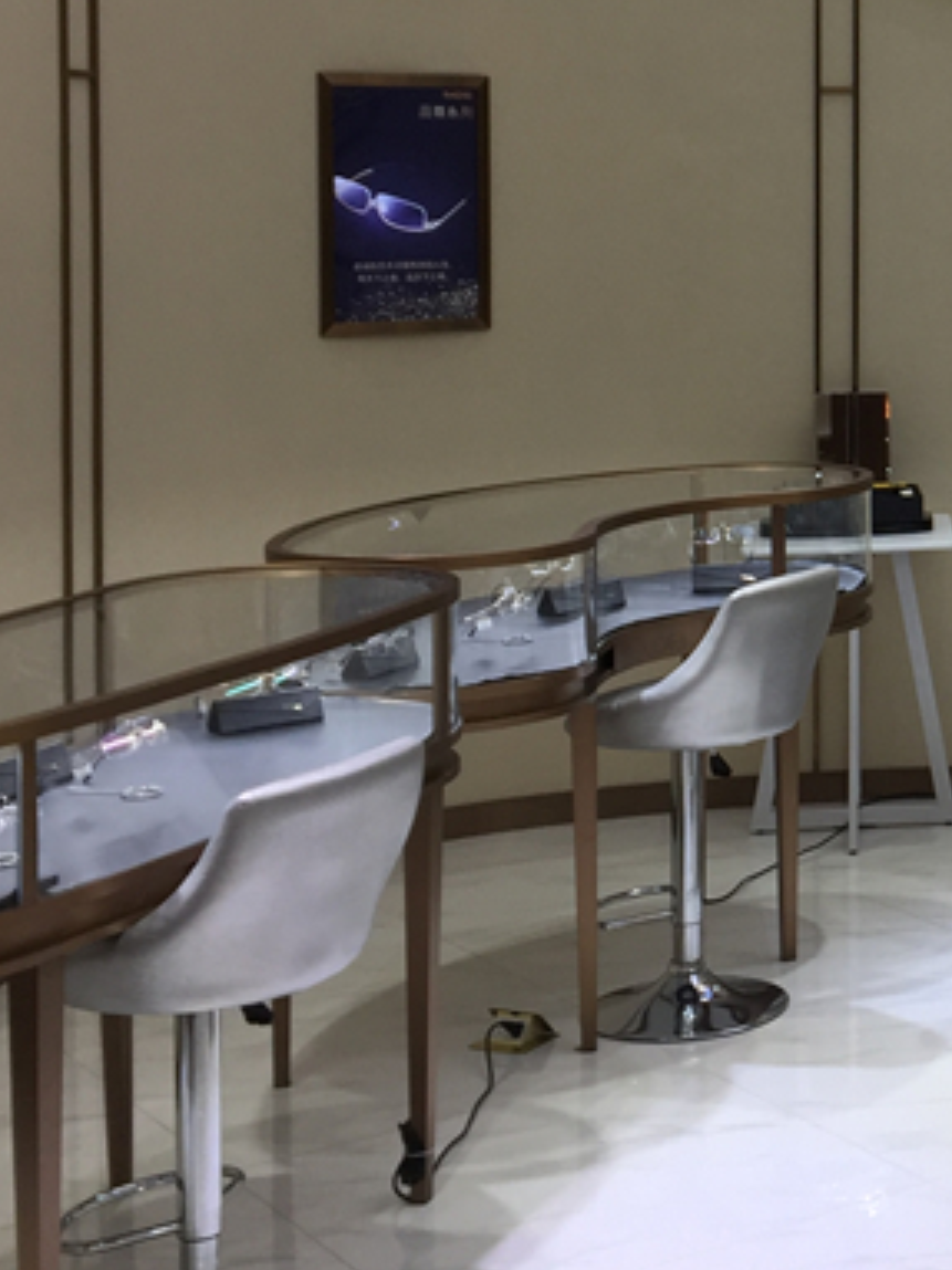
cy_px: 255
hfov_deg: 18.4
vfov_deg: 26.5
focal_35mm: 72
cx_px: 1373
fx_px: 2642
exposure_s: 1/100
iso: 32
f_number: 2.2
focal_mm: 4.15
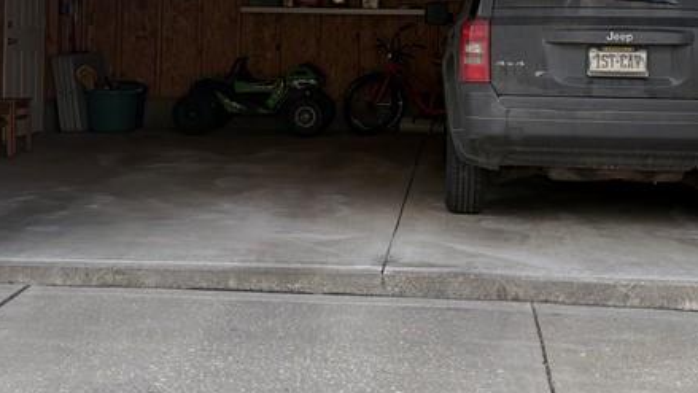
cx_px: 402
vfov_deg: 17.9
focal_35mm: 66
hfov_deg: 31.8
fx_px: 1222
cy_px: 13
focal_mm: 5.96
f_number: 1.6
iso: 50
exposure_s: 1/687
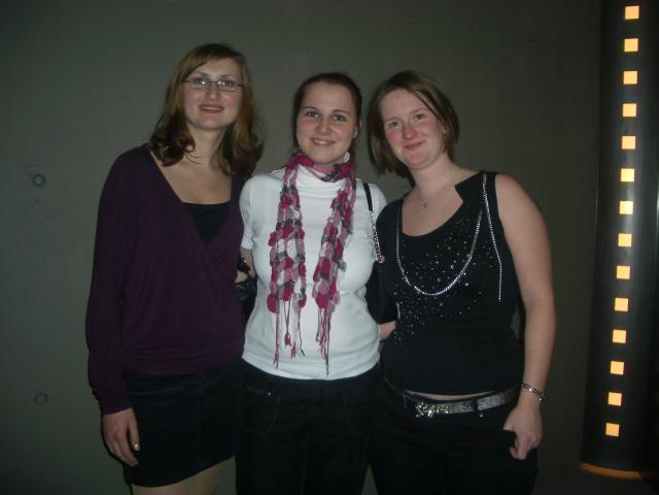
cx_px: 330
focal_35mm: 35
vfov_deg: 40.7
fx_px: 666
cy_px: 248
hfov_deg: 52.6
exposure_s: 1/60
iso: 50
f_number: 2.6
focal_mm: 5.8
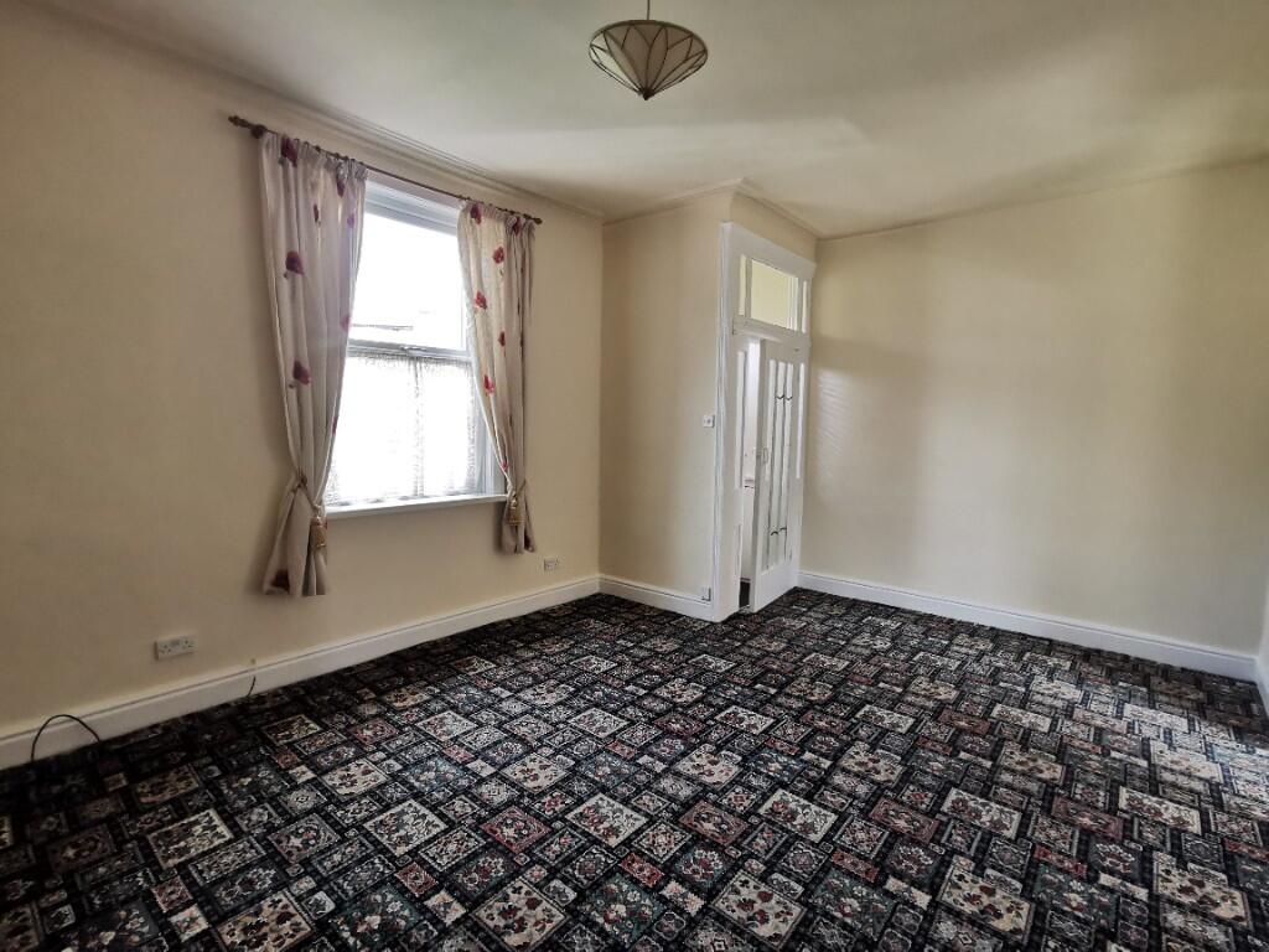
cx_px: 634
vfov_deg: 74.7
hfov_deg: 91.0
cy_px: 476
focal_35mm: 17
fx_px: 623
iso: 160
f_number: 2.2
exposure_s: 1/50
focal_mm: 2.26
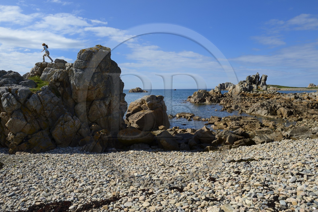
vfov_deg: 53.1
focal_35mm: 24
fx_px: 212
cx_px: 159
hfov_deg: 73.8
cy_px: 106
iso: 200
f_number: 13
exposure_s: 1/250
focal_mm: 24
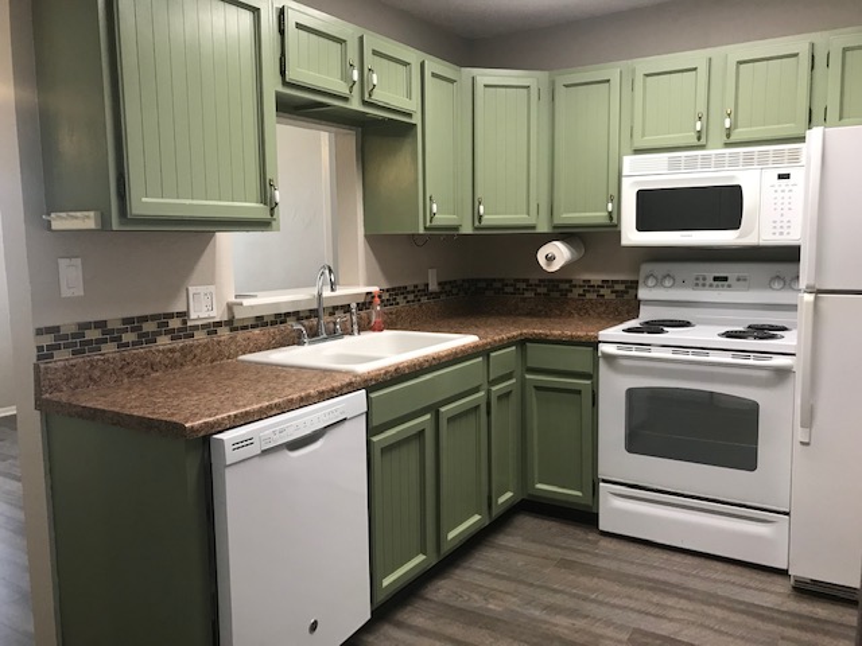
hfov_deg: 63.4
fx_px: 697
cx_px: 431
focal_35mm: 28
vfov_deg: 49.7
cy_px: 323
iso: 40
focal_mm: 3.99
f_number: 1.8
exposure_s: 1/30
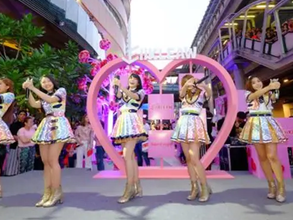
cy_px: 88
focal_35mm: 23
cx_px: 153
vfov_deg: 58.4
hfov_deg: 73.9
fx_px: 195
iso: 3200
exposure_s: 1/80
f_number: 4
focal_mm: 10
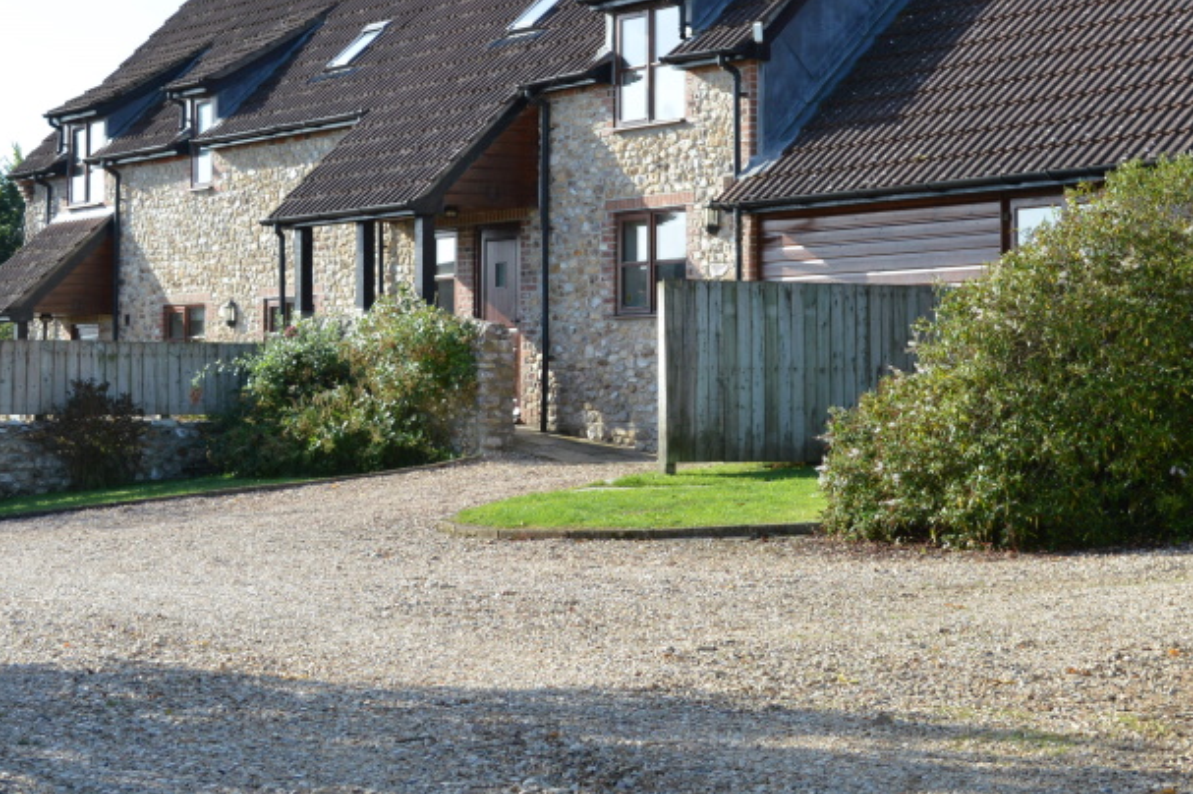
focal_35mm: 83
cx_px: 698
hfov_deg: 24.5
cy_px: 240
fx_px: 2749
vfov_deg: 16.4
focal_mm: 28
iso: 100
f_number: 8
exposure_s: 1/250
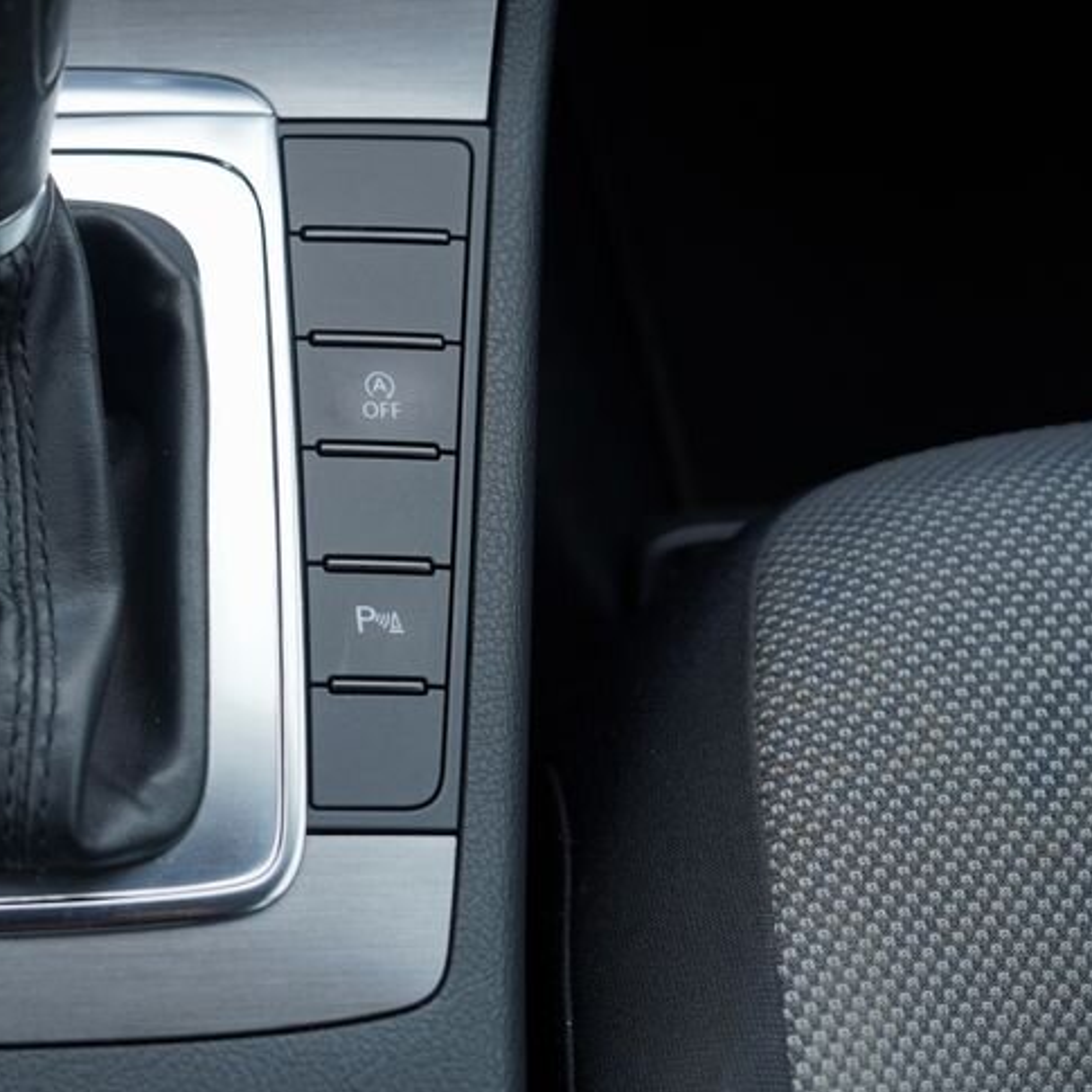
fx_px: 2177
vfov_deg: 28.0
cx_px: 0
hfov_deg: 26.6
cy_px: 402
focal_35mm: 61
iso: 100
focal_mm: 34
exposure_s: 1/80
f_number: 4
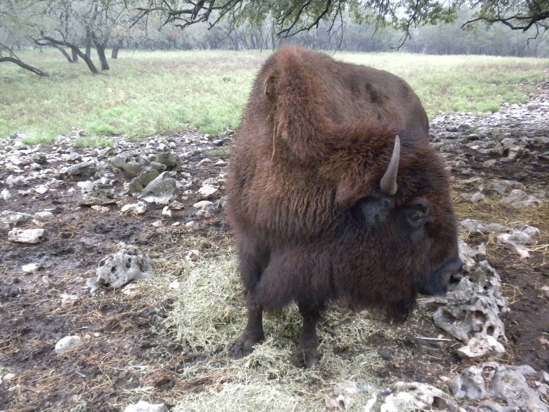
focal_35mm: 37
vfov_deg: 38.7
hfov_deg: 50.1
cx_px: 274
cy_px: 206
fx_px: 587
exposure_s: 1/182
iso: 504
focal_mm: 6.6
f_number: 3.5
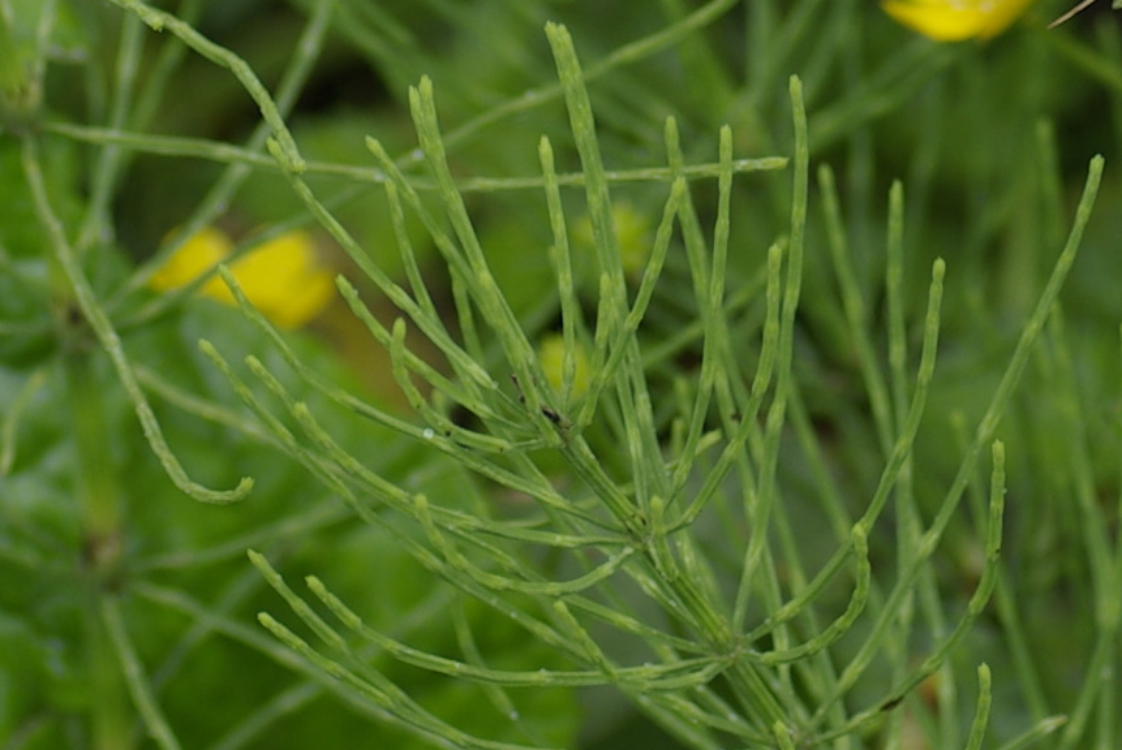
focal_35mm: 607
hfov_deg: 3.4
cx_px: 1712
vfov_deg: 2.3
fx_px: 18937
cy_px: -359
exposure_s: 1/200
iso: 100
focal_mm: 90
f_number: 4
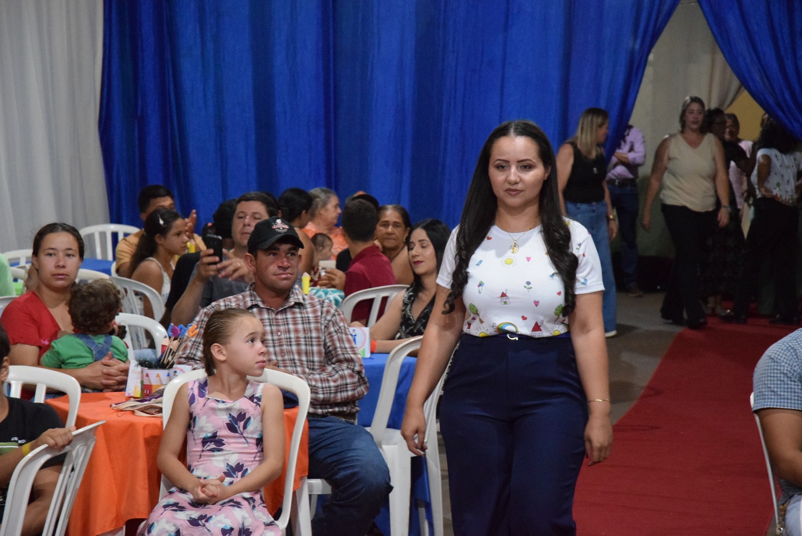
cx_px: 401
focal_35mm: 93
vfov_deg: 14.7
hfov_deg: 21.9
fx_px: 2073
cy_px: 268
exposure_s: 1/80
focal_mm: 62
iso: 6400
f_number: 4.5
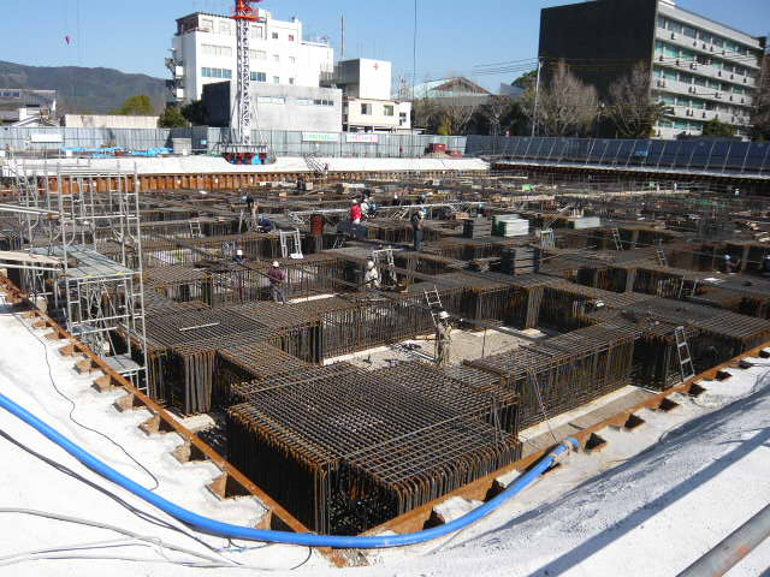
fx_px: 623
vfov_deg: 49.7
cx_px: 385
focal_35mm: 28
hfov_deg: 63.4
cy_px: 288
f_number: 8
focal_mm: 4.6
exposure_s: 1/200
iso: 100
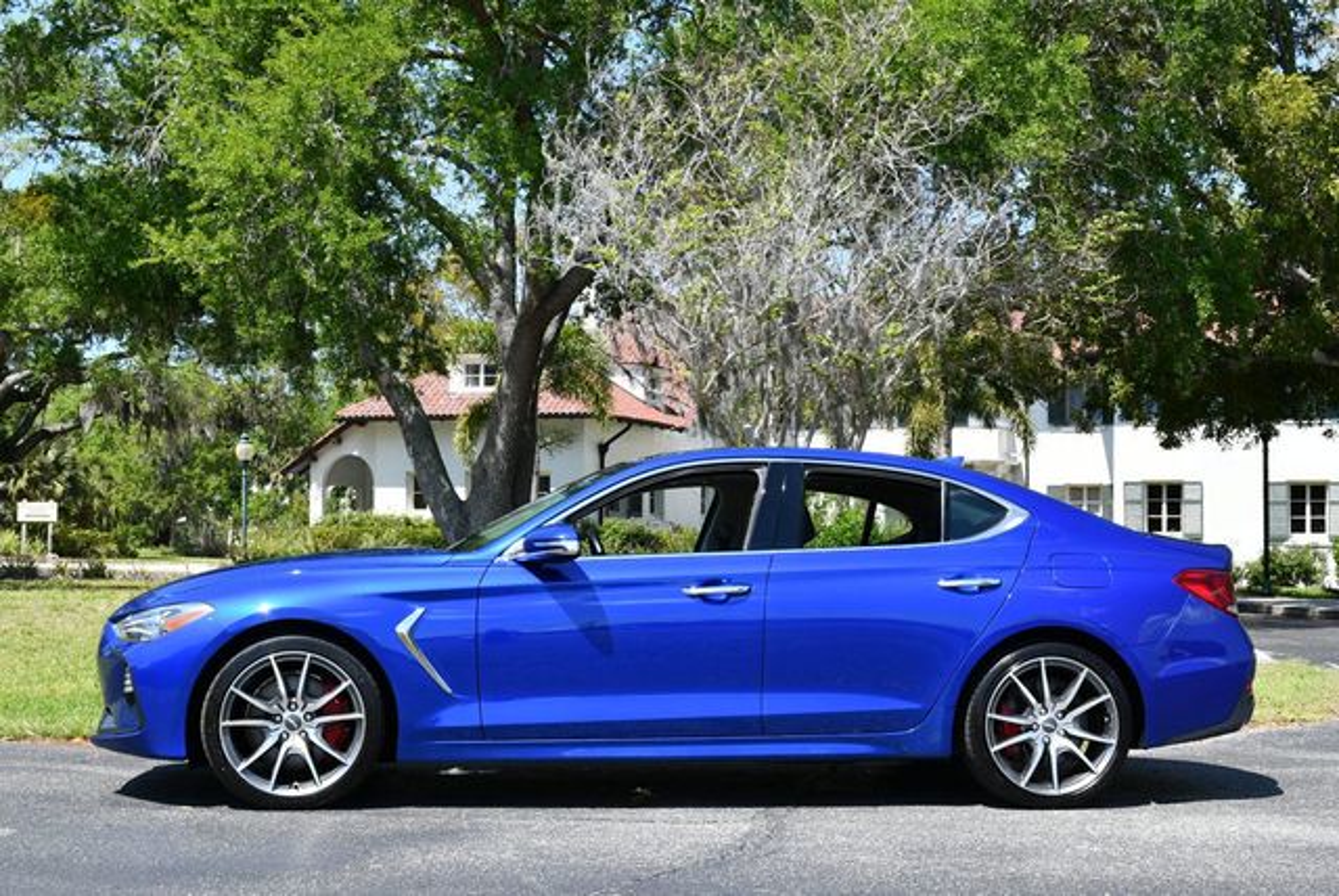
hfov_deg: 38.2
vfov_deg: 26.0
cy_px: 448
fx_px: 1936
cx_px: 670
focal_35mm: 52
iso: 160
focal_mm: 26
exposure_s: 1/250
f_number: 8
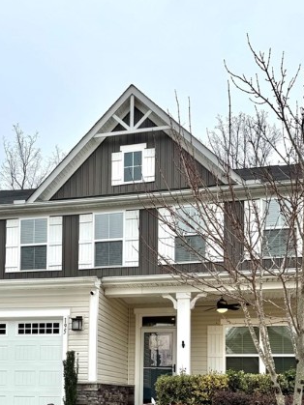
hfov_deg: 32.6
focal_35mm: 44
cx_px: 105
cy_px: 344
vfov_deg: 40.5
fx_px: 515
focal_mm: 6.76
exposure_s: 1/1311
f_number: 1.78
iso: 80
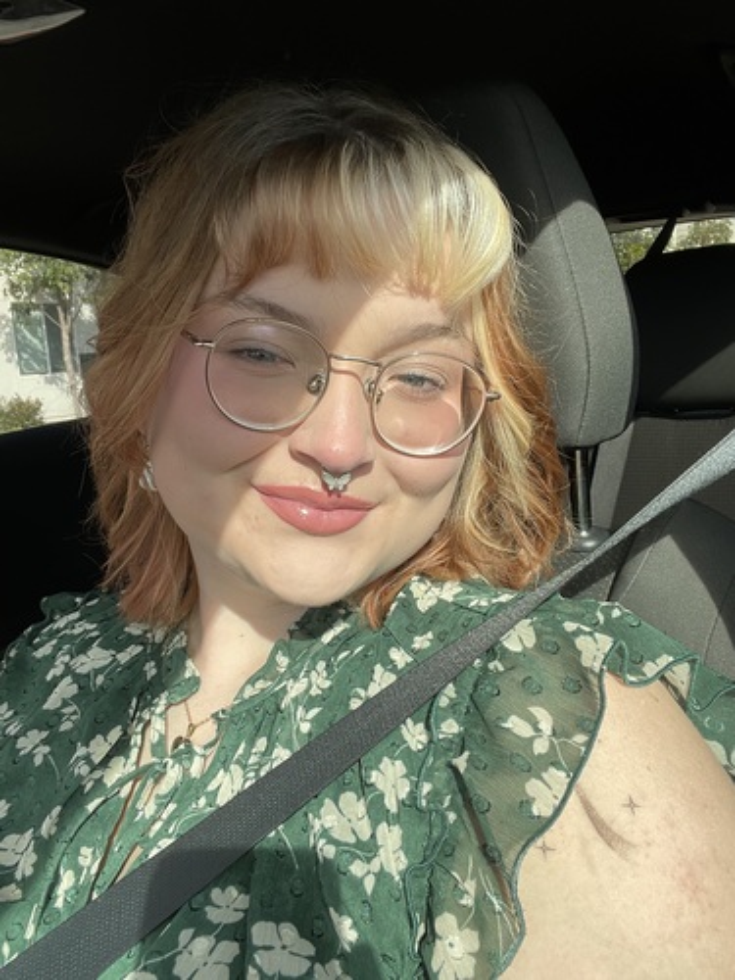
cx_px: 368
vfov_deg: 60.0
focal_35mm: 30
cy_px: 490
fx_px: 849
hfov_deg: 46.8
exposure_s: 1/246
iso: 32
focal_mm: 2.71
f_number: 2.2
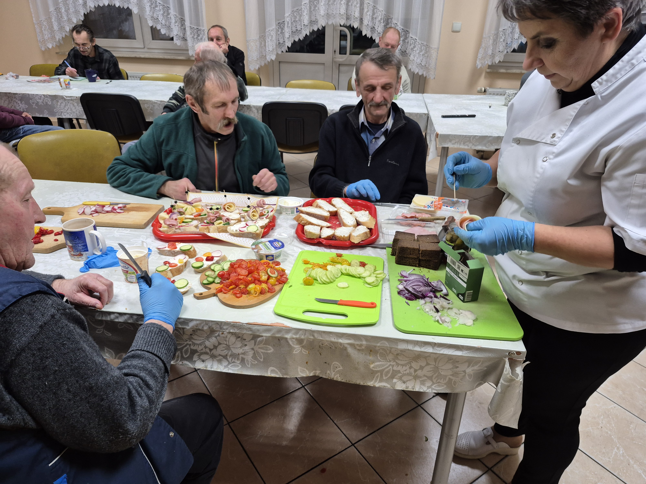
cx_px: 323
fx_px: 429
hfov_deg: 73.9
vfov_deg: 58.9
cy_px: 242
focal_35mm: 23
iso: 250
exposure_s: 1/100
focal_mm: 5.4
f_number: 1.8
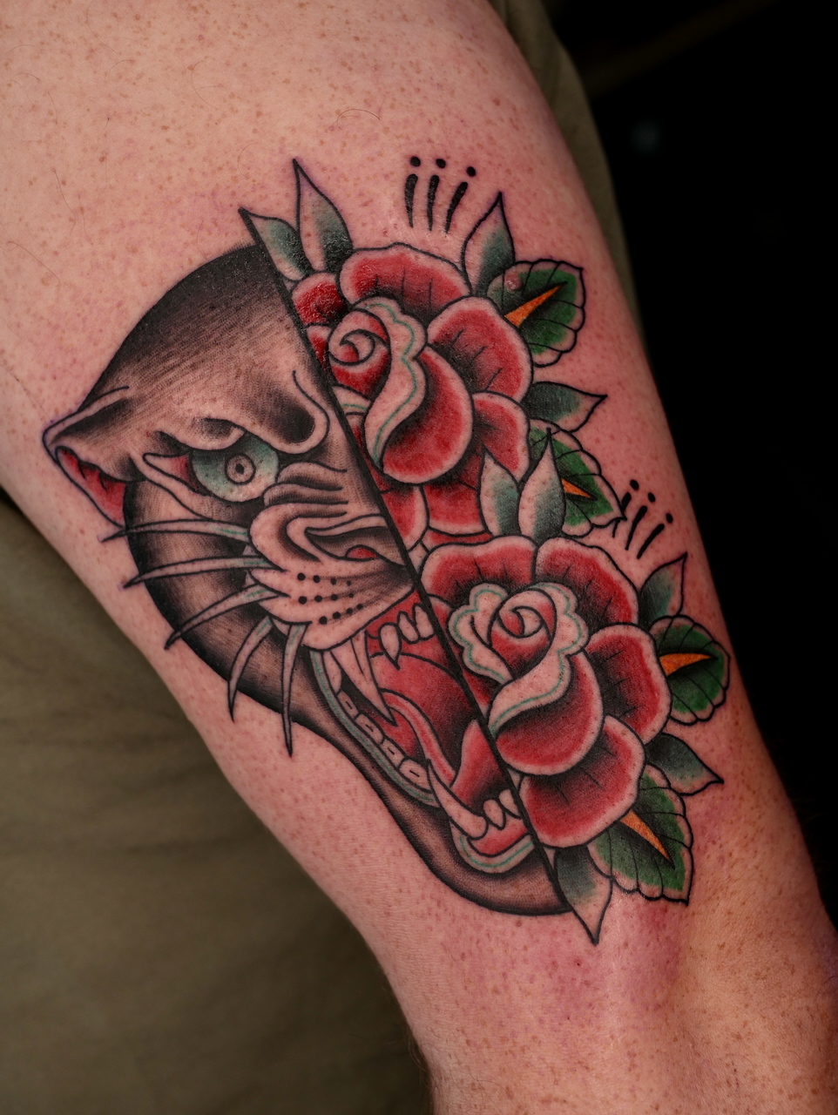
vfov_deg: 38.2
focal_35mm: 50
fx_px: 1612
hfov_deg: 29.1
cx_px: 419
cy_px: 558
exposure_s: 1/800
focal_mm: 25
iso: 200
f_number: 3.2
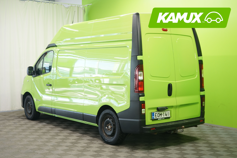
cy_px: 79
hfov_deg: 39.6
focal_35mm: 50
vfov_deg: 27.0
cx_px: 118
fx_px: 329
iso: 800
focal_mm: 50
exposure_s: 1/40
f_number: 5.6
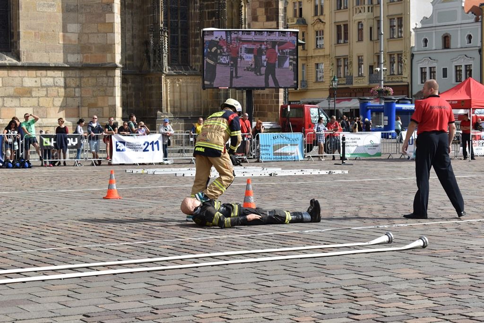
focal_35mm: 82
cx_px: 242
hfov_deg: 24.6
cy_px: 162
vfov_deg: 16.6
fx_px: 1109
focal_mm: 55
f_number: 8
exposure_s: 1/320
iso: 100
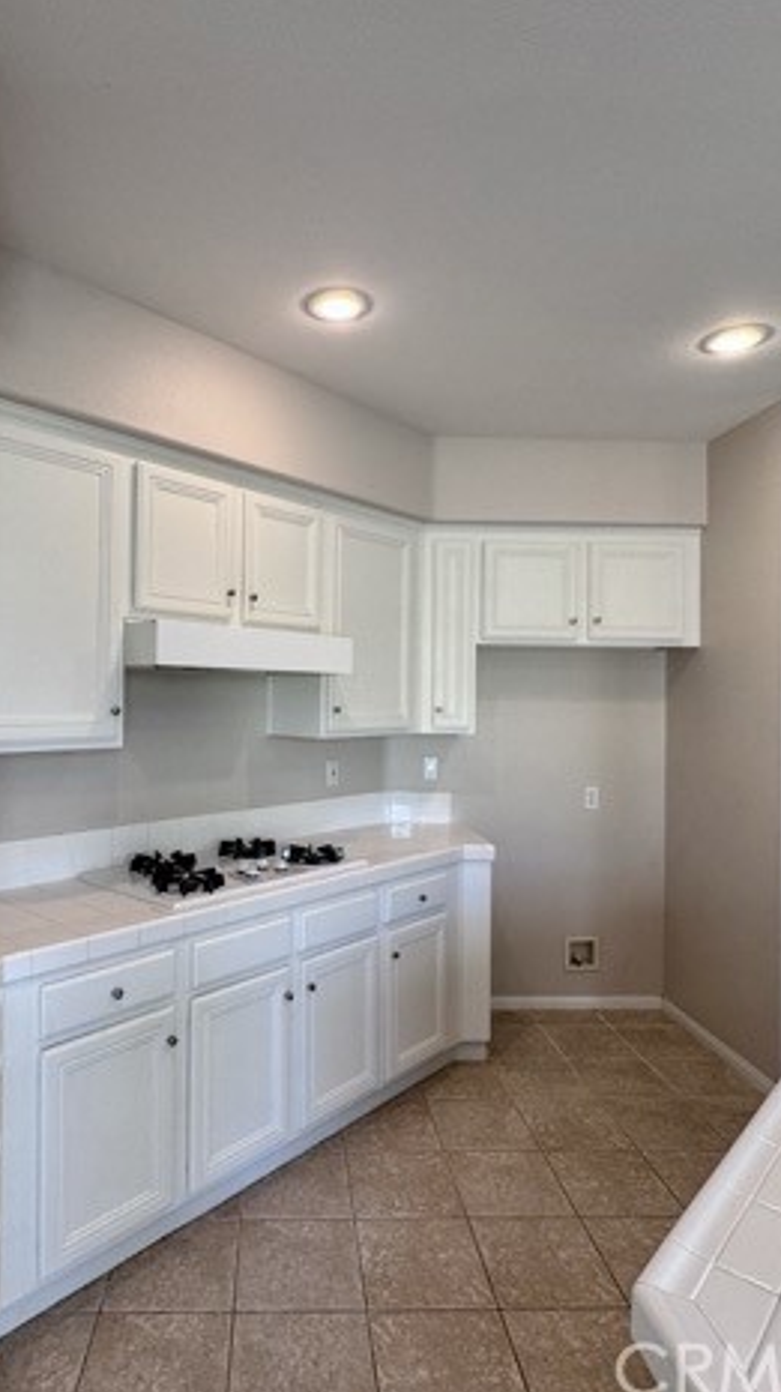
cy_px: 695
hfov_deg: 53.0
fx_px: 774
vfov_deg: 83.9
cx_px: 302
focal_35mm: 21
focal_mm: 2.22
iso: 125
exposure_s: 1/120
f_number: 2.2
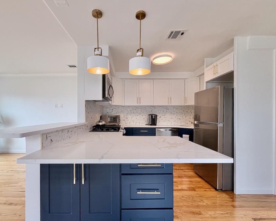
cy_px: 118
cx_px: 128
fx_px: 131
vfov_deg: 80.3
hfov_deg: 92.9
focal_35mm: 16
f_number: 2.2
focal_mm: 2.22
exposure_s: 1/120
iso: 100
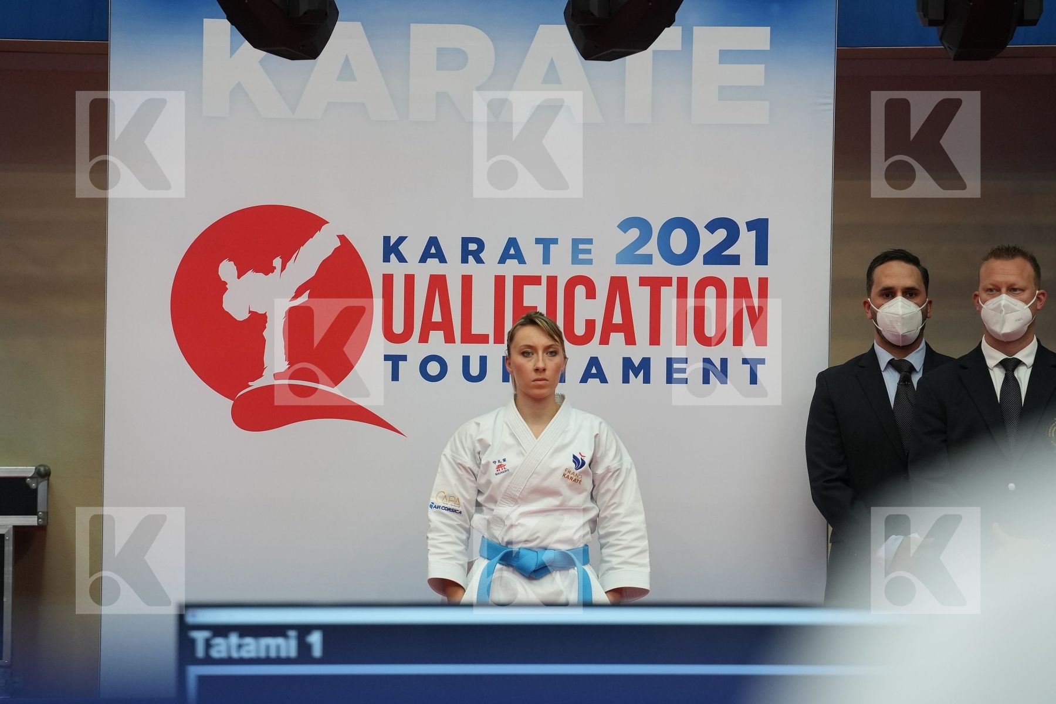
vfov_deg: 4.6
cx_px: 528
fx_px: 8799
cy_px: 352
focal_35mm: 300
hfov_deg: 6.9
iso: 800
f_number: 2.8
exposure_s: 1/500
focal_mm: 200
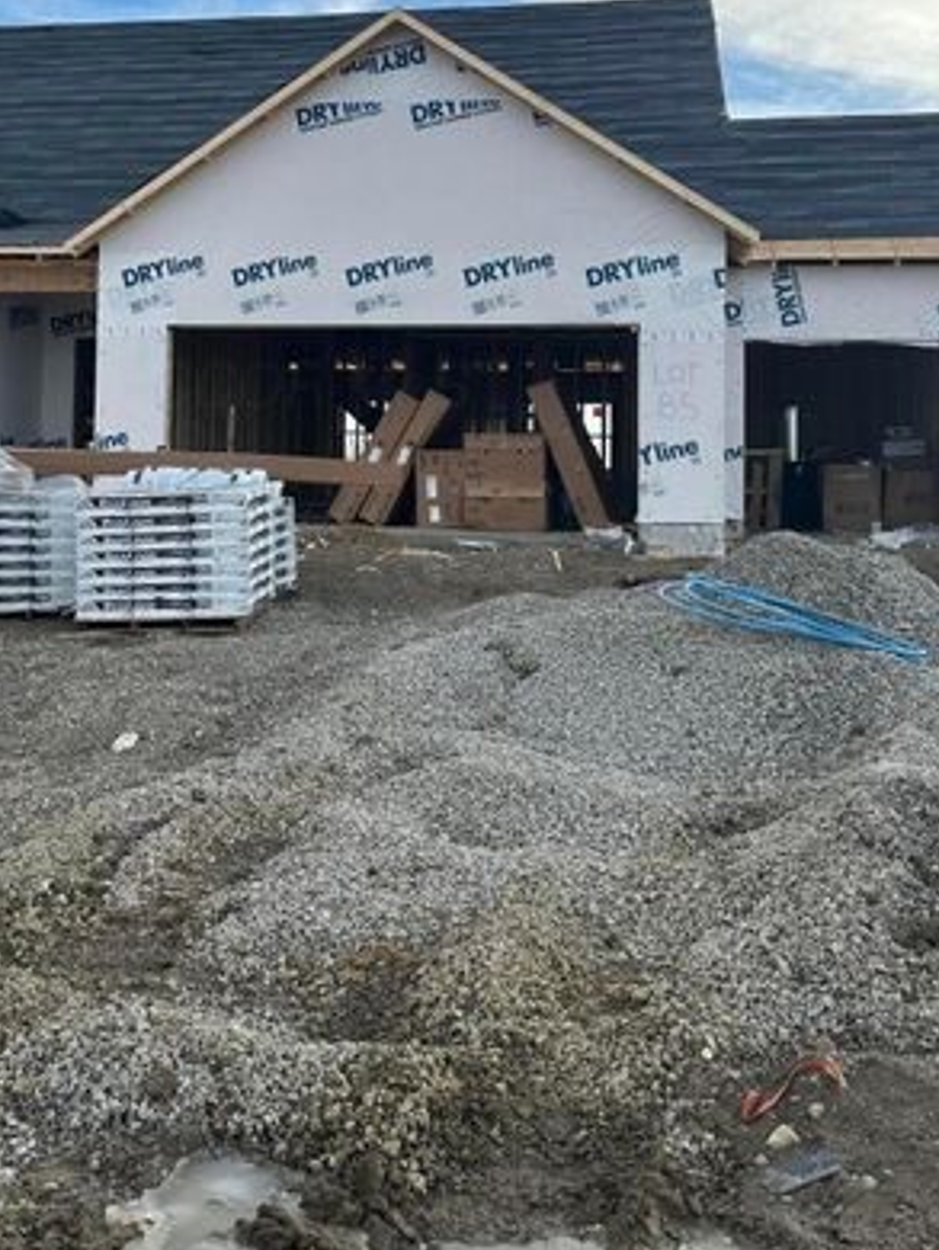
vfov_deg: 44.9
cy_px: 386
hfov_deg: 34.8
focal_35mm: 41
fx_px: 1481
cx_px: 311
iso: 80
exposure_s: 1/2967
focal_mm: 6.86
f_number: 1.78
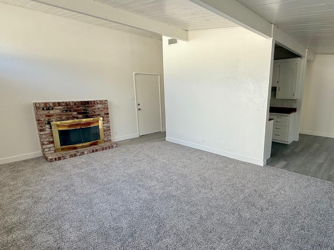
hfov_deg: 80.6
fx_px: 193
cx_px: 203
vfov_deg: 66.0
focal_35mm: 20
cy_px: 130
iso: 50
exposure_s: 1/99
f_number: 2.2
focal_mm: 2.22
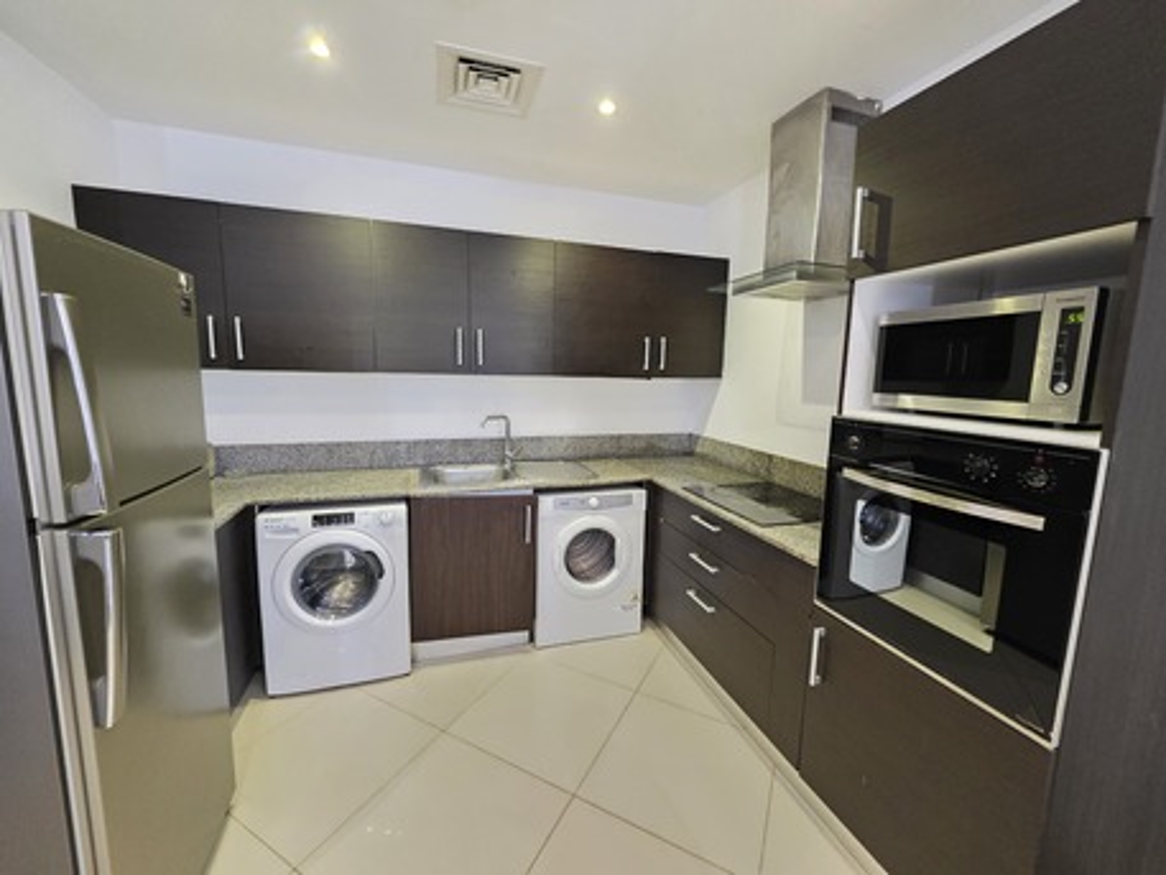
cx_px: 583
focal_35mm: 13
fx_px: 438
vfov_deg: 89.9
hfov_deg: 106.2
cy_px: 438
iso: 1000
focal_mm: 2.2
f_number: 1.9
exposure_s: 1/33.3
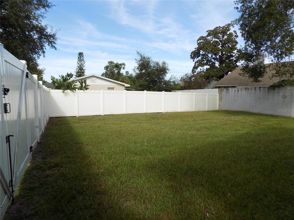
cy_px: 110
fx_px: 195
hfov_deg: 73.9
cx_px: 147
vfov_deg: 58.9
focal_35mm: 23
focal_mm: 4
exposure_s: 1/640
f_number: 3.1
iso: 80
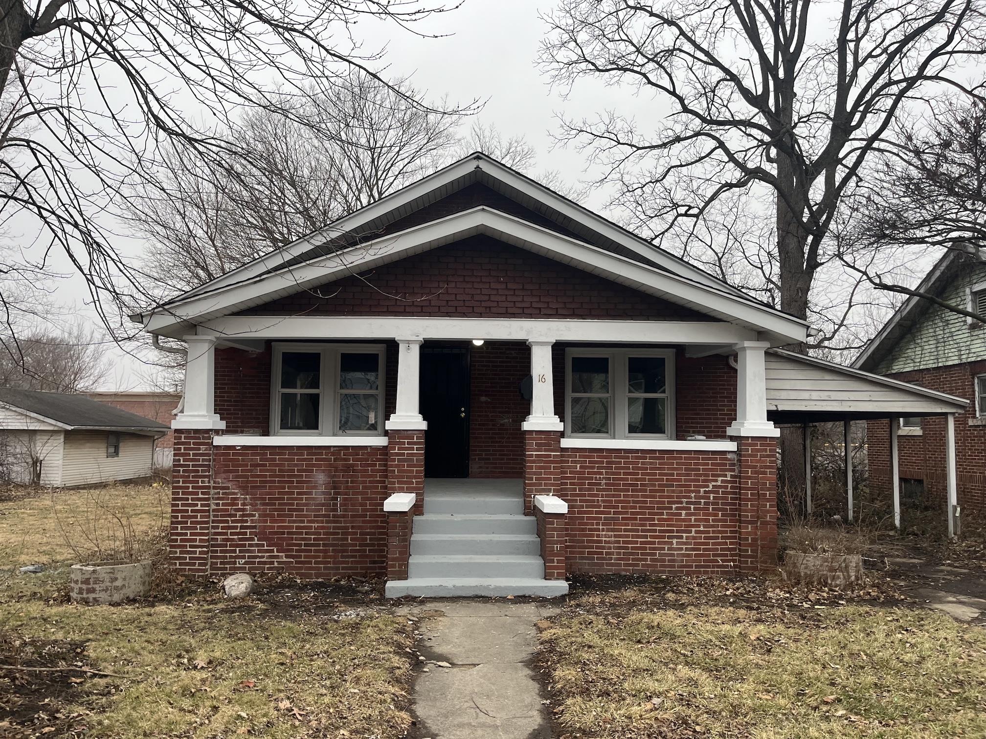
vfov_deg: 53.1
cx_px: 493
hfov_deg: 67.3
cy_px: 370
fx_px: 741
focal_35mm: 26
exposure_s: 1/121
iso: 50
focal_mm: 5.1
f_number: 1.6
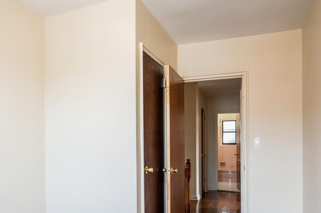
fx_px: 258
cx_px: 126
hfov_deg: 63.1
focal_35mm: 29
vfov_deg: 43.4
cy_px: 161
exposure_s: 1/2
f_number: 11
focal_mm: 14
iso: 200
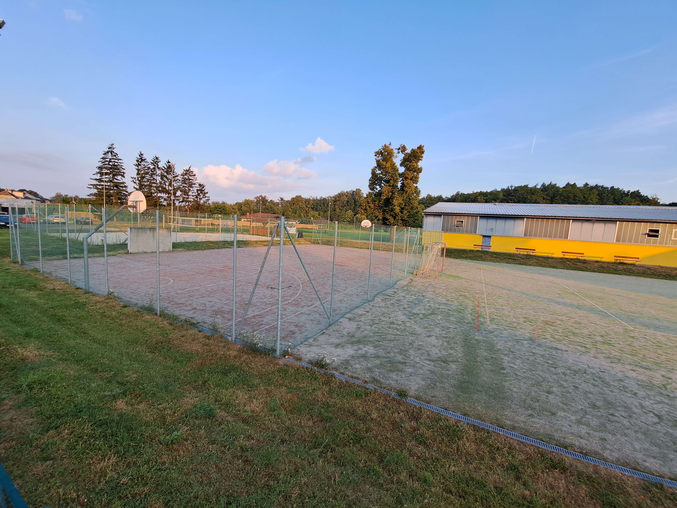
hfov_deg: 106.2
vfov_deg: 89.9
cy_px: 254
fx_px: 254
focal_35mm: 13
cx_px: 338
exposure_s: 1/260
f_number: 2.2
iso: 50
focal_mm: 1.74
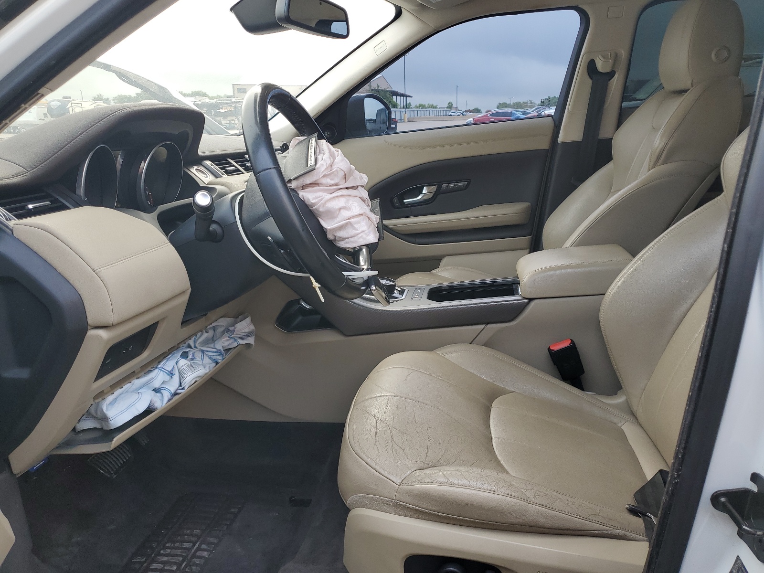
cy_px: 286
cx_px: 382
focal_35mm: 26
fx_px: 574
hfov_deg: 67.3
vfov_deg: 53.1
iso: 50
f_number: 1.5
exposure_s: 1/167
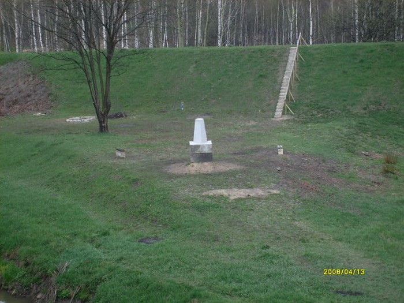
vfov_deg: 14.0
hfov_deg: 18.5
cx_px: 202
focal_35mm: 106
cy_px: 152
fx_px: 1237
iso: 80
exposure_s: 1/180
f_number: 4.9
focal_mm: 17.4
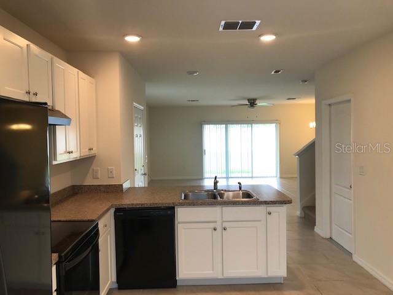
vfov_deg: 49.7
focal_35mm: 28
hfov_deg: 63.4
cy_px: 148
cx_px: 196
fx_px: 318
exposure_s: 1/60
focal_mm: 3.99
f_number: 1.8
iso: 32
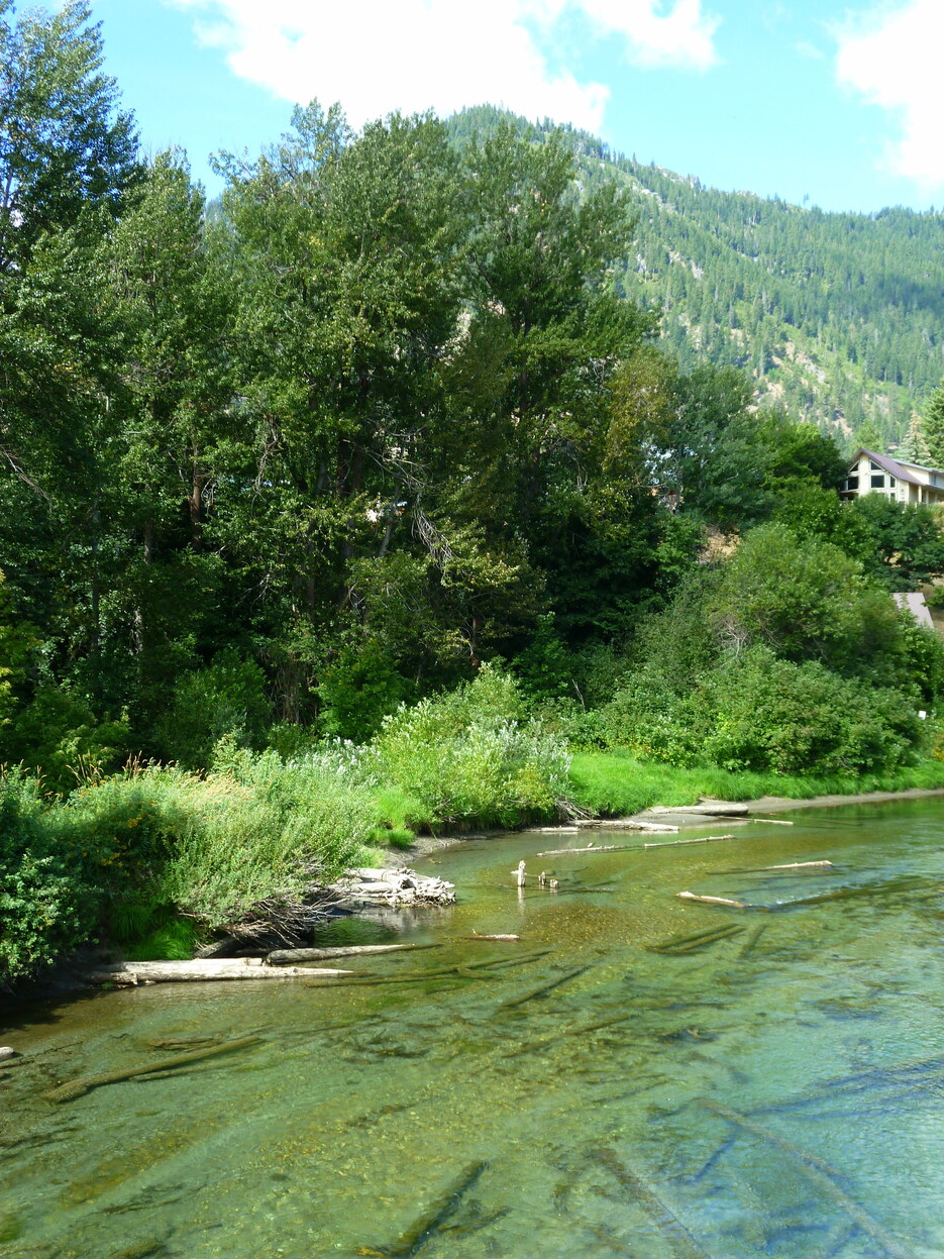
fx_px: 1418
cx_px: 478
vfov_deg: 47.9
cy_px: 641
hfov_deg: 36.8
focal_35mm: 39
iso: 80
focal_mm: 6.7
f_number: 3.9
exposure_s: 1/125
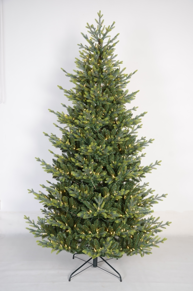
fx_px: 303
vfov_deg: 51.4
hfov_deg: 35.3
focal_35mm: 38
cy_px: 146
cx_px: 96
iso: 100
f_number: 5.6
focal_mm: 25
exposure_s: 1/8
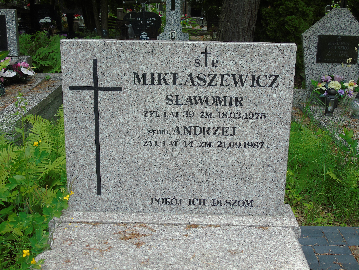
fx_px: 477
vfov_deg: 31.5
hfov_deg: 41.2
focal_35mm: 46
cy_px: 135
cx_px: 180
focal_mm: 8.2
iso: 80
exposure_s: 1/200
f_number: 4.1
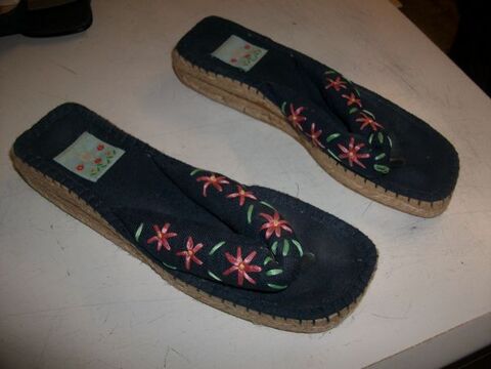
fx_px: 454
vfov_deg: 44.2
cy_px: 184
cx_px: 246
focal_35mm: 32
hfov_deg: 56.8
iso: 80
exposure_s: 1/40
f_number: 2.9
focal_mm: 5.7
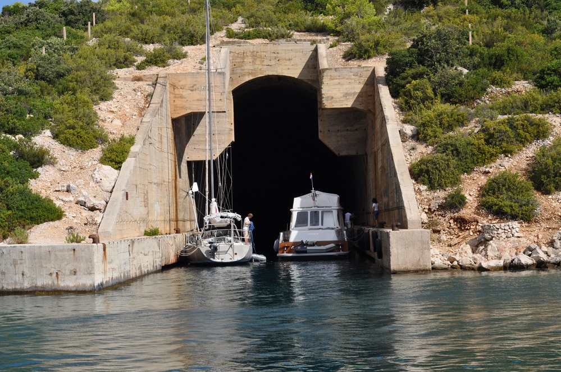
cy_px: 186
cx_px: 280
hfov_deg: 24.7
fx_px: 1284
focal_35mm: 82
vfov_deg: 16.5
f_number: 14
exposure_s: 1/640
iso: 500
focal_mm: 55
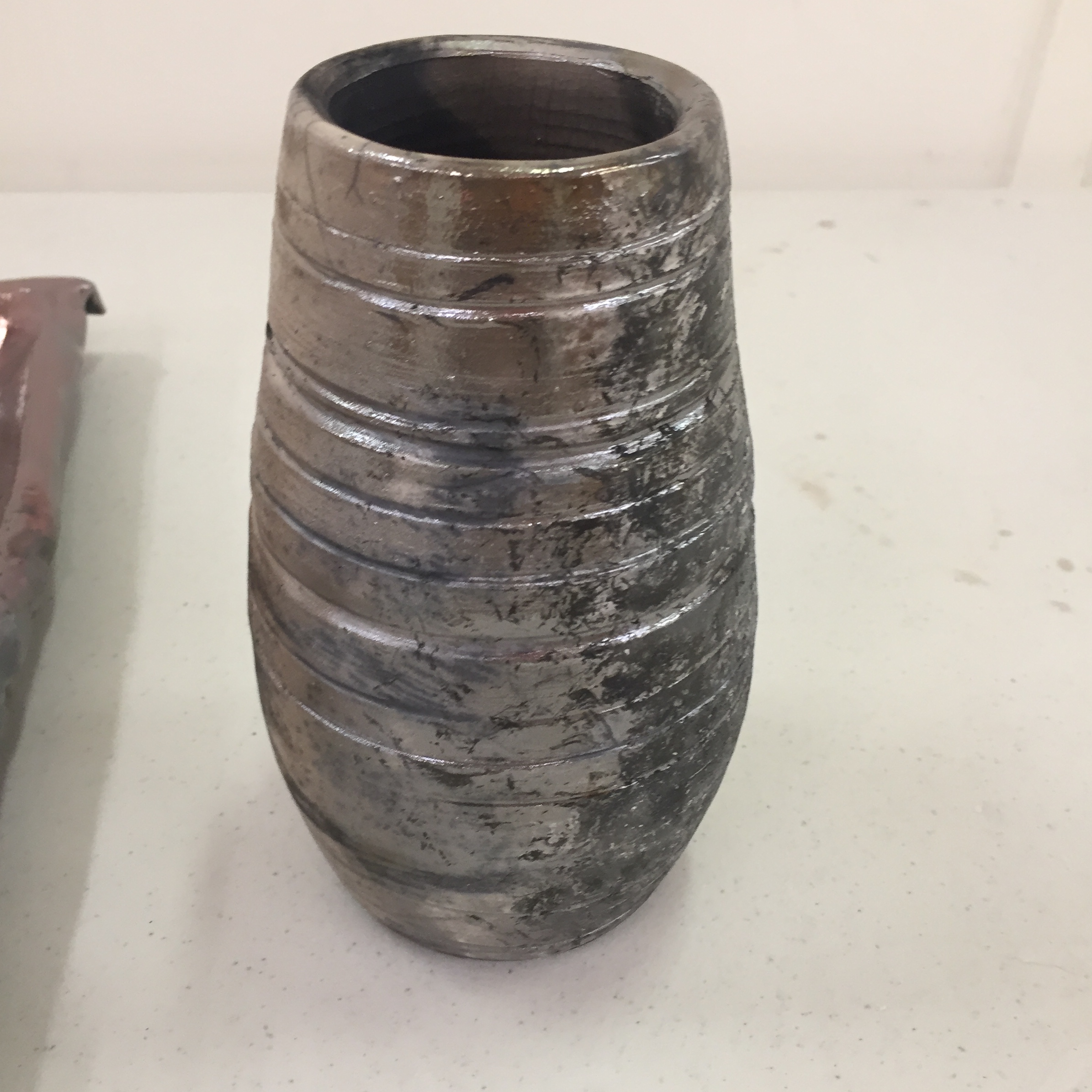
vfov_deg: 47.2
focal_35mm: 35
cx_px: 537
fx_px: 1249
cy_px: 557
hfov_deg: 47.2
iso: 80
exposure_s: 1/30
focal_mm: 4.15
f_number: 2.2
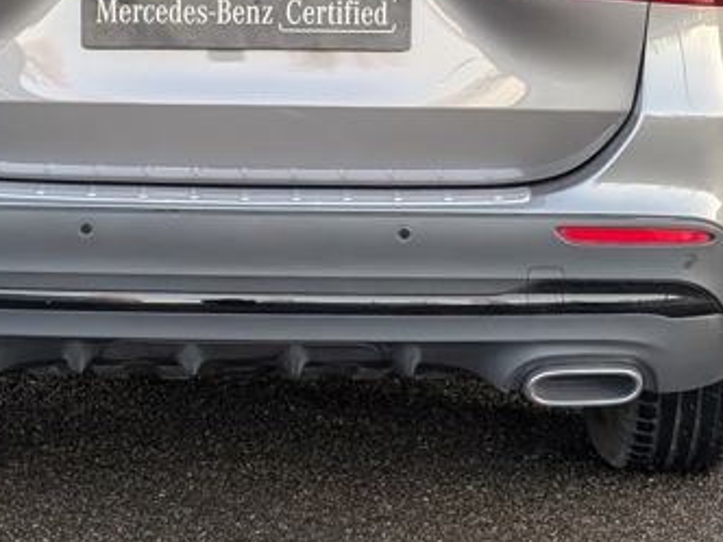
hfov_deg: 16.7
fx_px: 2465
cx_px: 253
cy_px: -41
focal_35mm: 118
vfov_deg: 12.4
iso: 225
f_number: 1.68
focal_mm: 6.9
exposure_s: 1/929
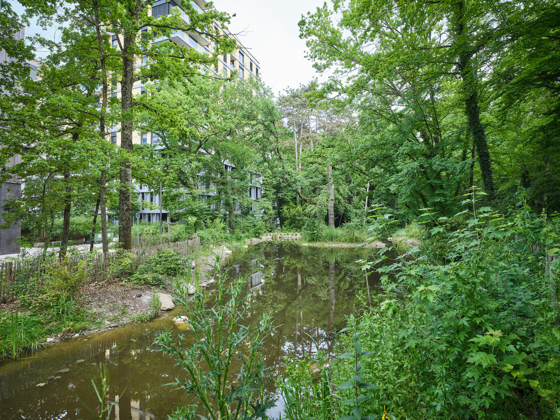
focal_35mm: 22
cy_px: 210
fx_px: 356
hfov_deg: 76.4
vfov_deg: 61.1
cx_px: 280
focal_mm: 27.4
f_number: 9
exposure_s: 1/100
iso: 400
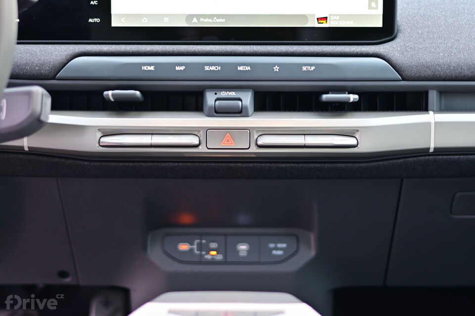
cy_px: 158
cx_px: 238
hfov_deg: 27.0
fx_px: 990
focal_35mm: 75
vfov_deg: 18.2
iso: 400
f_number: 2
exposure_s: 1/60
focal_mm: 50
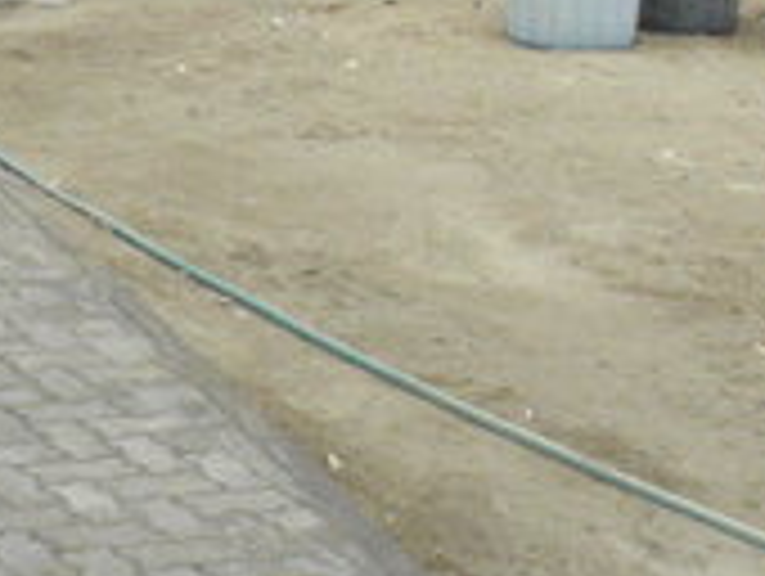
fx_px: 2811
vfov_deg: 10.8
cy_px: -544
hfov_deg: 14.2
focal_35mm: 127
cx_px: -464
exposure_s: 1/250
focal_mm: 4.83
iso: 200
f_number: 6.3
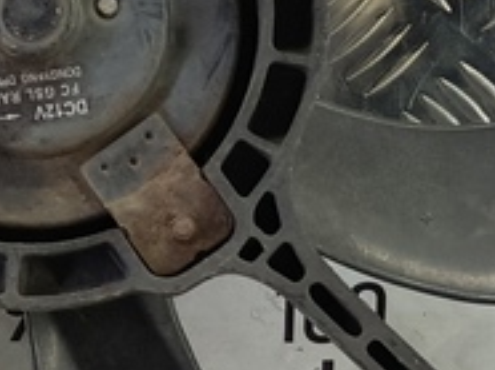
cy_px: 106
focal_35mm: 149
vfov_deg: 9.9
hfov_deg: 13.2
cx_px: 144
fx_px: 2128
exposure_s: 1/50
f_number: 1.6
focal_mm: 4.11
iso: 155
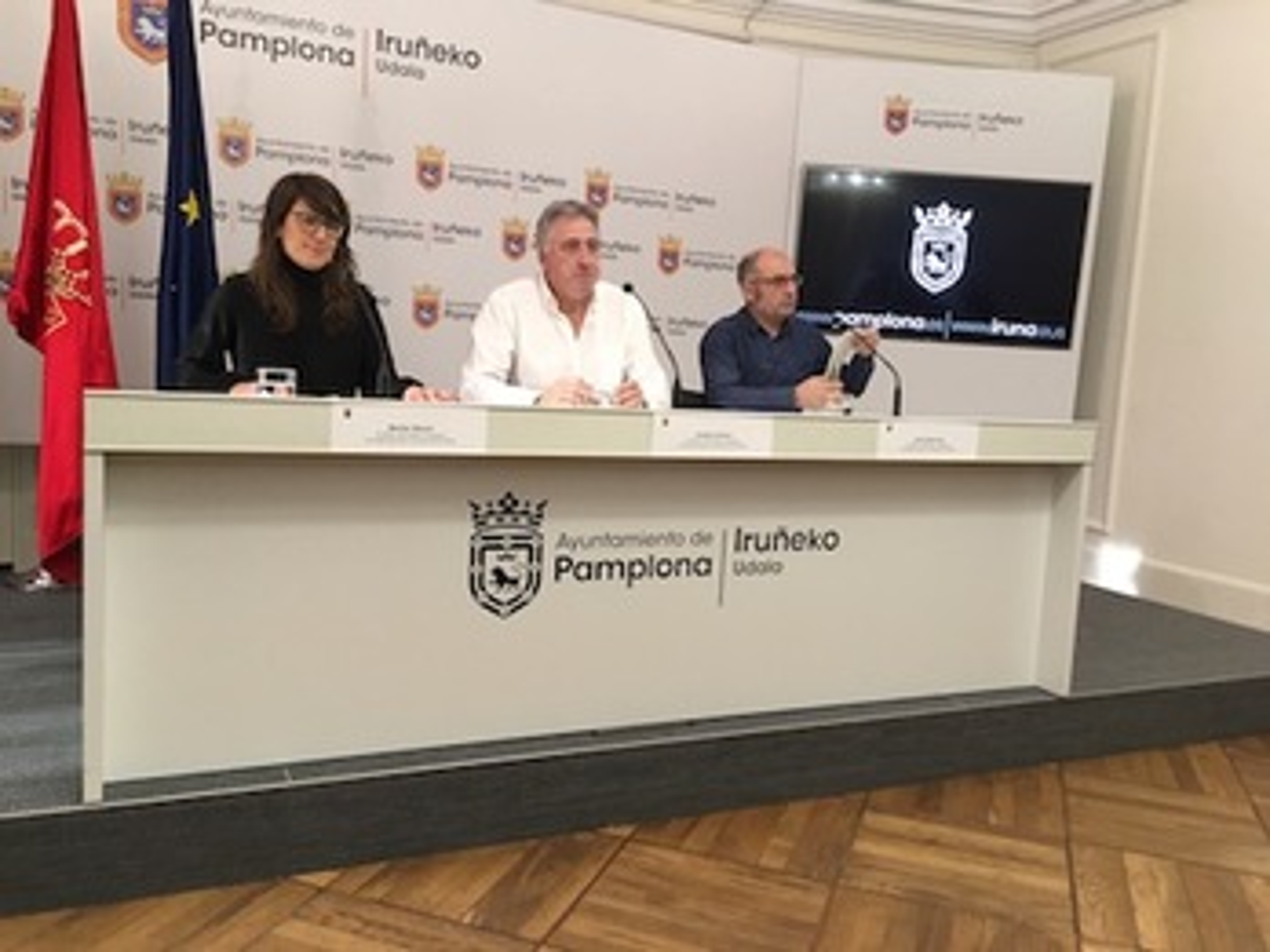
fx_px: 1064
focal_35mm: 29
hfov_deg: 61.7
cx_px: 635
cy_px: 476
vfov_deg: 48.2
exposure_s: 1/30
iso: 80
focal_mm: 4.15
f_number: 2.2
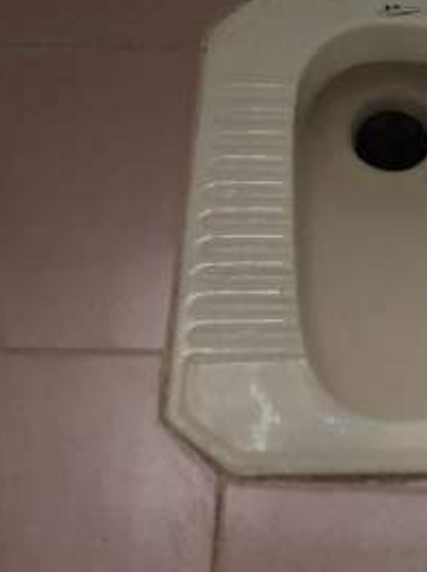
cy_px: -487
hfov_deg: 12.0
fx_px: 1995
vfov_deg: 14.2
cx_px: 490
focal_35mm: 121
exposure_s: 1/100
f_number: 1.8
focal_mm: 3.95
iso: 127
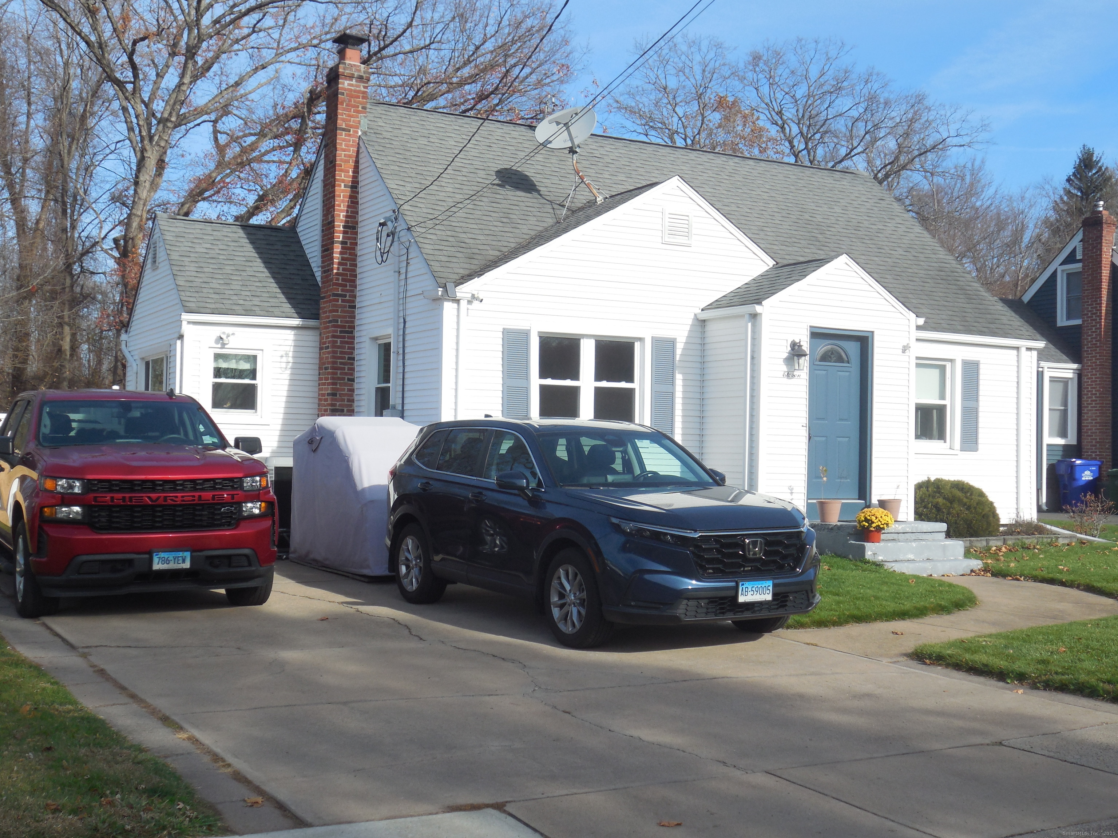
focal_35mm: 44
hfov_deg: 42.9
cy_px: 419
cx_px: 559
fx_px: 1421
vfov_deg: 32.9
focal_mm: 7.8
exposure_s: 1/640
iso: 125
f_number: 4.5
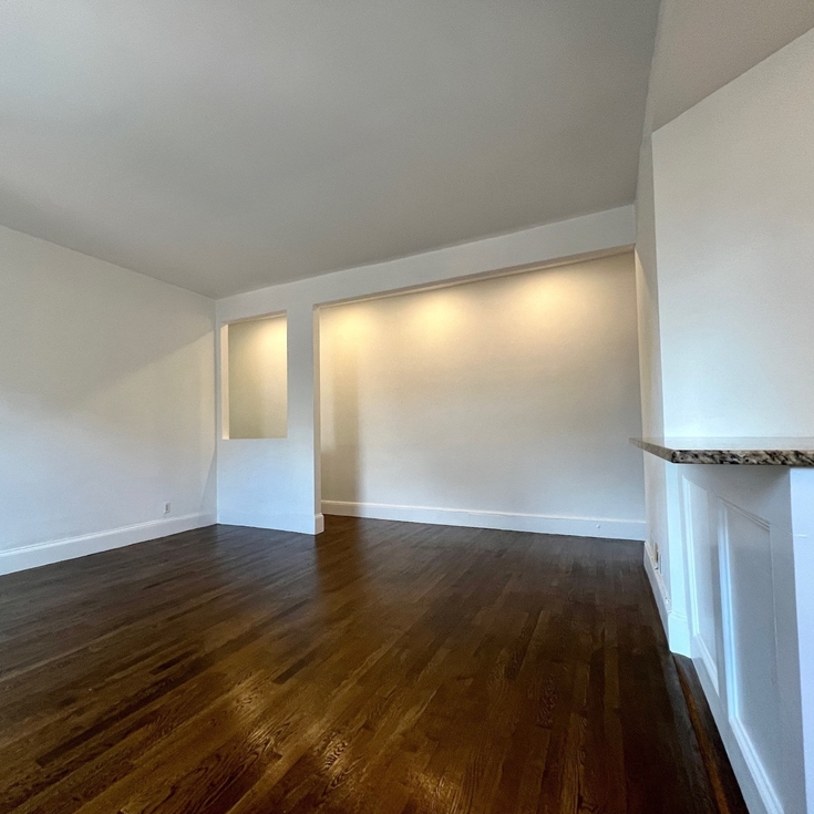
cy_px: 419
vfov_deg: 87.4
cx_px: 348
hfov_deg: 86.9
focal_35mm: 16
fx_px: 426
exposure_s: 1/120
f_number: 1.8
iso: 125
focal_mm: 1.57
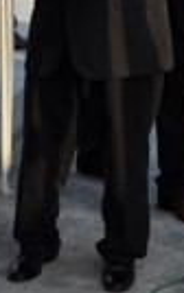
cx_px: 7
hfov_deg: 8.0
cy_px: 4
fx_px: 1305
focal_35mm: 163
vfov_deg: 12.7
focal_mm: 32
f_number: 7.1
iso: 200
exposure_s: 1/200
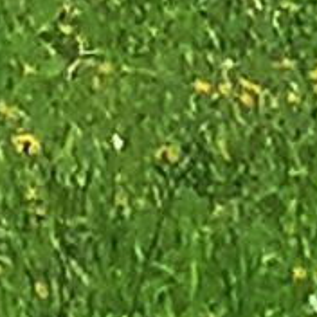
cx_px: -254
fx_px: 8568
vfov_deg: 2.1
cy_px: -765
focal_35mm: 827
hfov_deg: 2.1
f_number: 1.8
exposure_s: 1/1171
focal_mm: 4.75
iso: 50
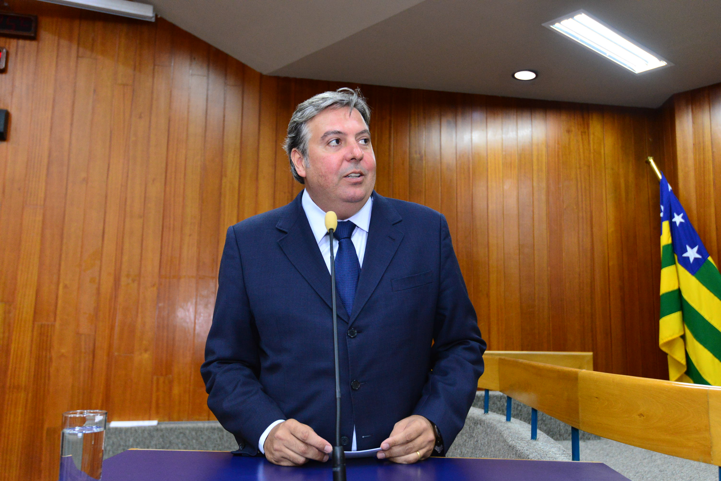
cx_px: 360
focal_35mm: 35
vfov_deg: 37.9
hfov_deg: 54.4
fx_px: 701
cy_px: 240
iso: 3200
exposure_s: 1/125
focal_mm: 35
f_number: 5
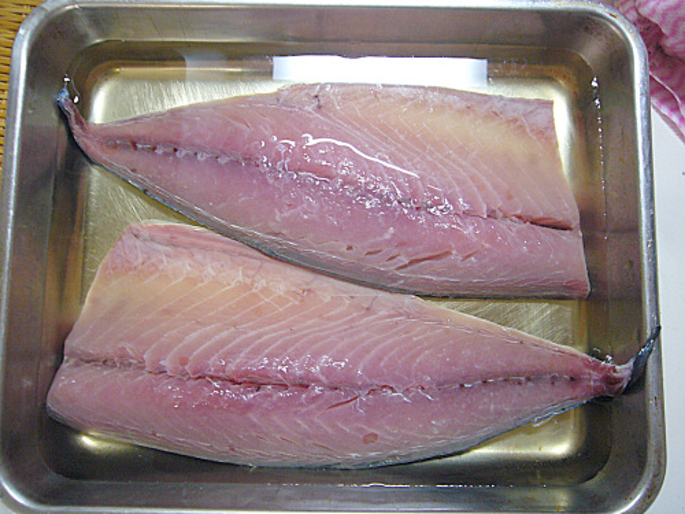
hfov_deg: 63.4
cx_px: 342
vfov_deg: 49.7
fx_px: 554
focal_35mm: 28
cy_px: 257
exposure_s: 1/10
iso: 200
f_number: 2.8
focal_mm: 4.6
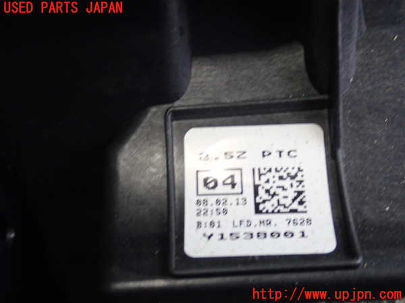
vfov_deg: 27.0
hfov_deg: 35.5
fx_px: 632
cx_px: 202
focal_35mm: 54
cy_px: 152
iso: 500
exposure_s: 1/50
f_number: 3.3
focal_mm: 9.65
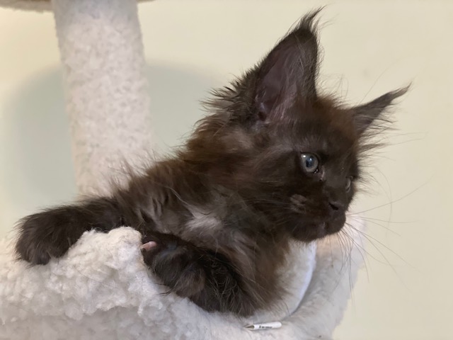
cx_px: 226
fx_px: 680
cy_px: 170
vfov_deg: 28.0
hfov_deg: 36.8
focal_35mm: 52
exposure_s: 1/40
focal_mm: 6
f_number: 2
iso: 400
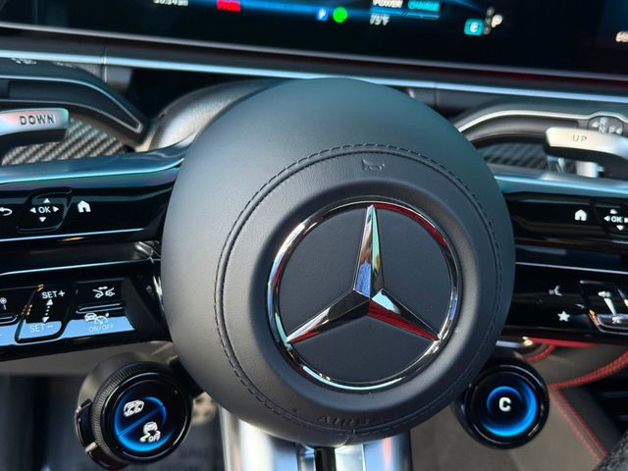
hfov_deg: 39.7
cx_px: 314
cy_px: 236
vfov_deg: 30.3
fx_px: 871
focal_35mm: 48
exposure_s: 1/110
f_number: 1.78
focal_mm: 6.76
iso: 160
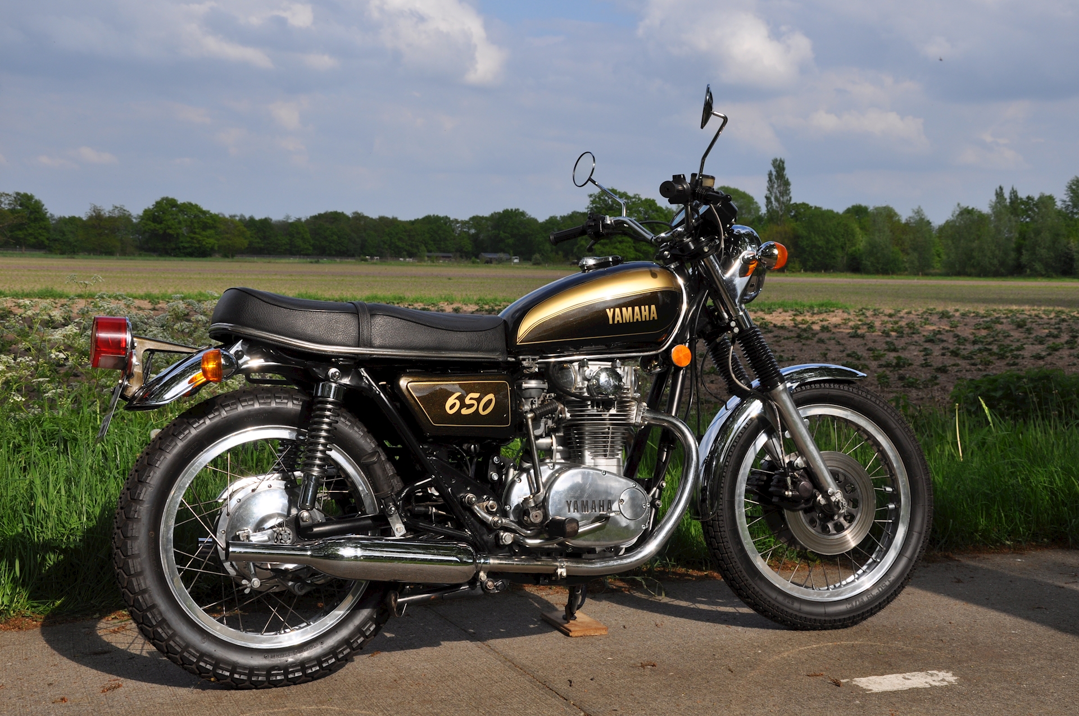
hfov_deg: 41.2
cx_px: 540
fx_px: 1437
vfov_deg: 28.0
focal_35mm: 48
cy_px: 358
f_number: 10
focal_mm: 32
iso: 200
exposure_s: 1/400
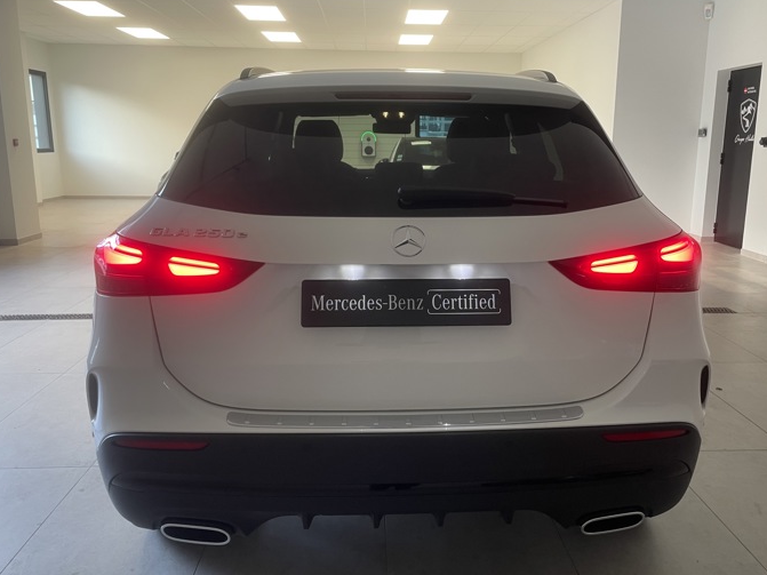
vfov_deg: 45.4
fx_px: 687
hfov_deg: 58.2
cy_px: 296
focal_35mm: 31
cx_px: 424
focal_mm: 4.2
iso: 80
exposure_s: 1/60
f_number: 1.6
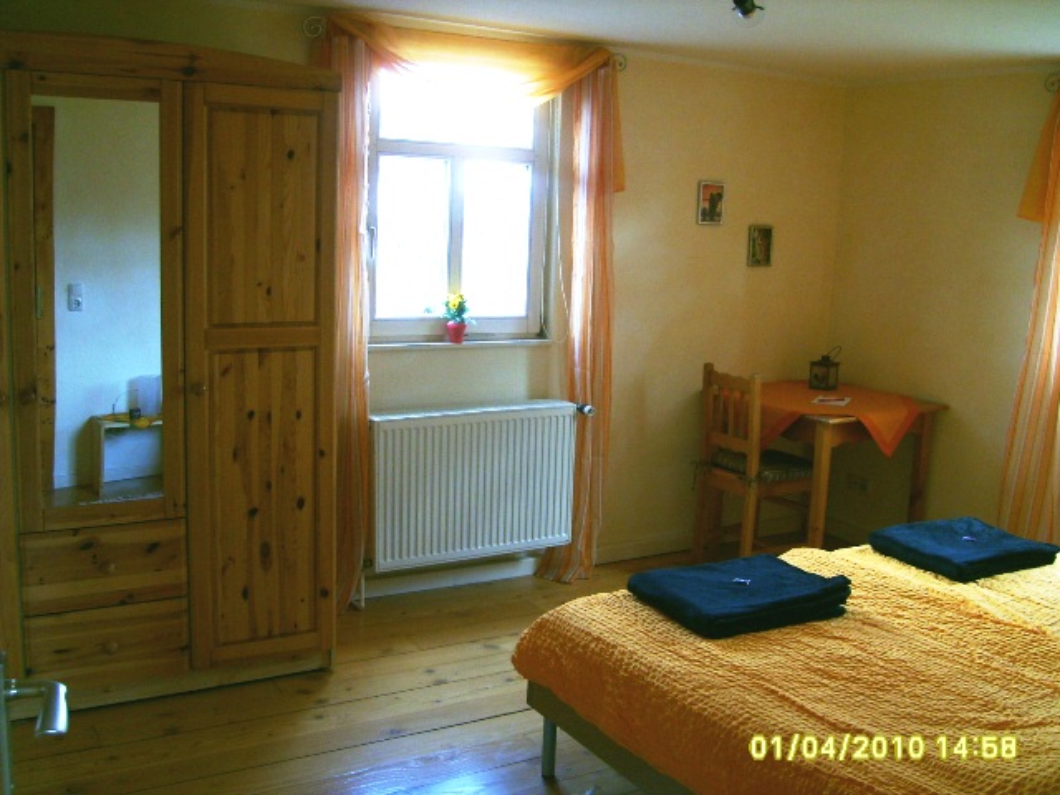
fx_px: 1072
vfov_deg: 40.7
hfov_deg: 52.6
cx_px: 530
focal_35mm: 35
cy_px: 398
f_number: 2.8
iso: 88
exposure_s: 1/30
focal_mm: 5.8
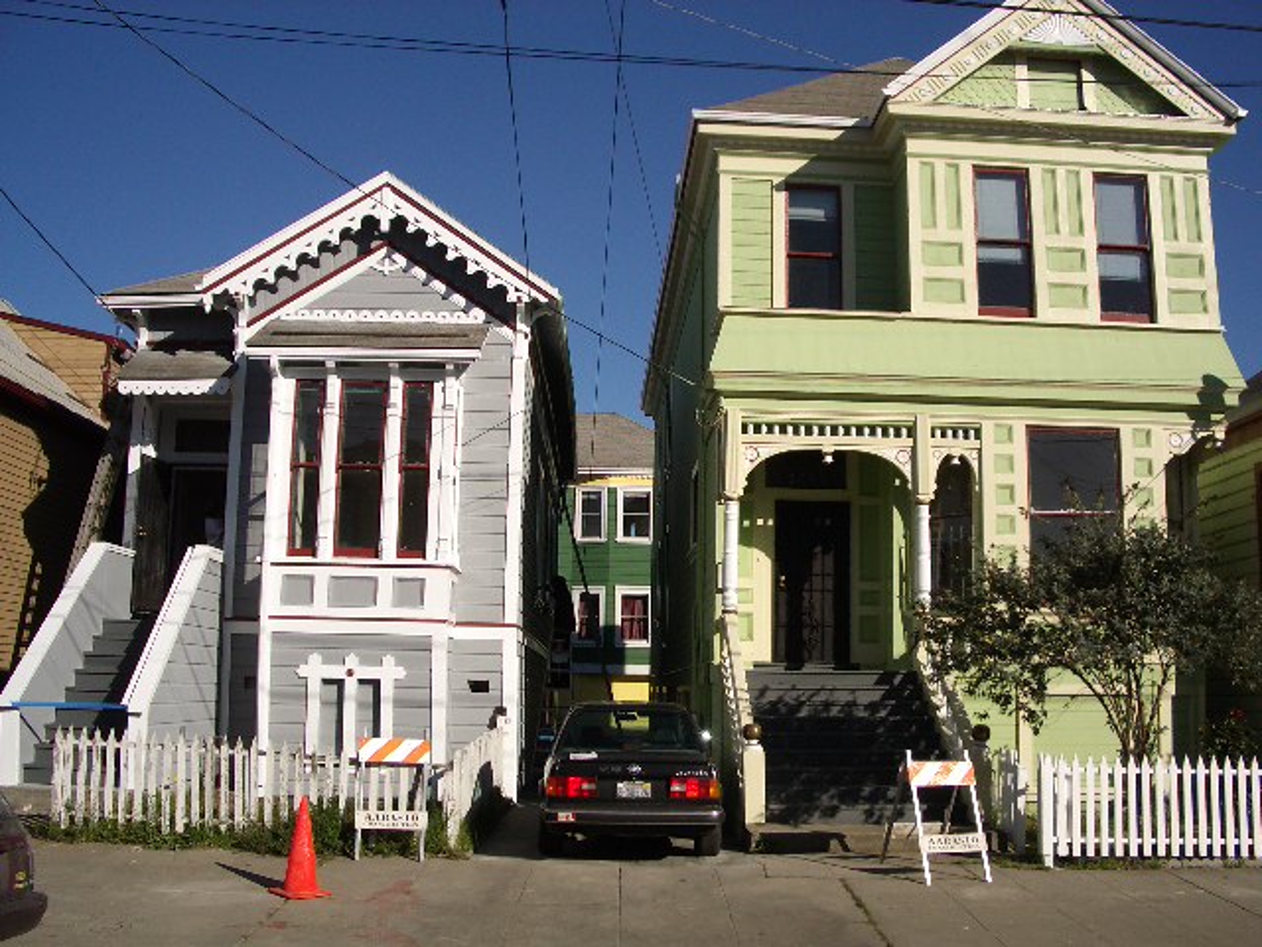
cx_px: 631
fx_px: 1276
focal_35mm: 35
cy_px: 474
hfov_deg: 52.6
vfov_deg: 40.7
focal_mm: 5.8
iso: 80
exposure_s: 1/1000
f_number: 4.3
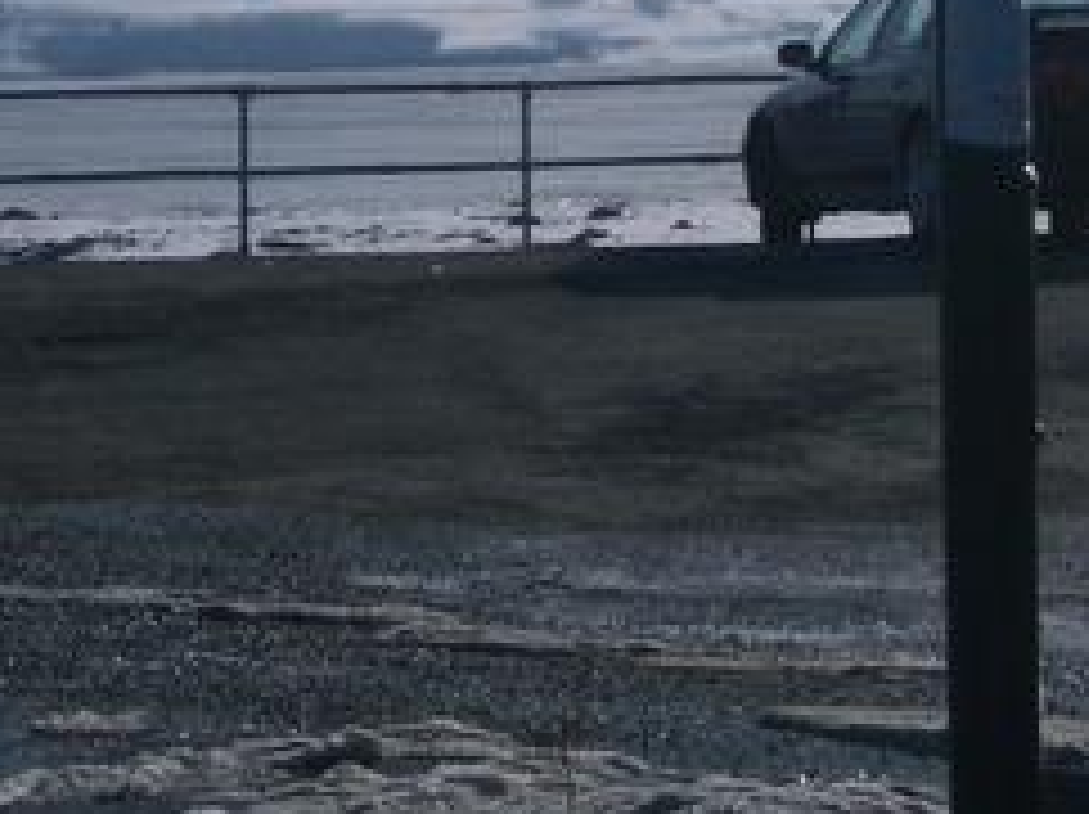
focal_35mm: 196
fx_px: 6160
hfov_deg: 10.1
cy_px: -238
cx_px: 274
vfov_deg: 7.5
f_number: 6.2
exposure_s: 1/800
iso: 50
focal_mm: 12.2
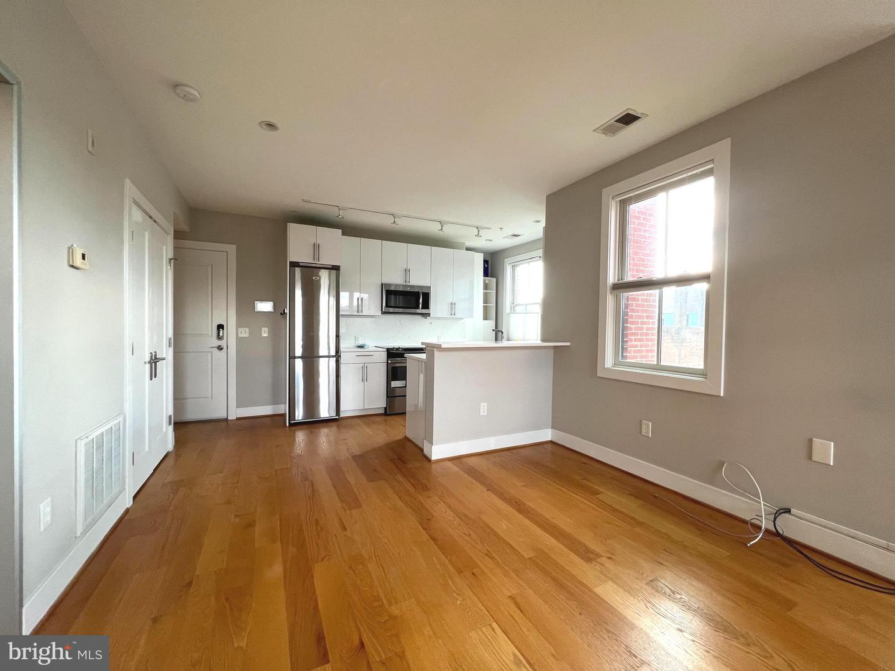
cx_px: 448
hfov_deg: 106.2
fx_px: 336
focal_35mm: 13
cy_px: 336
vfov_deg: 89.9
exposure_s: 1/60
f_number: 1.8
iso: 125
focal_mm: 1.57
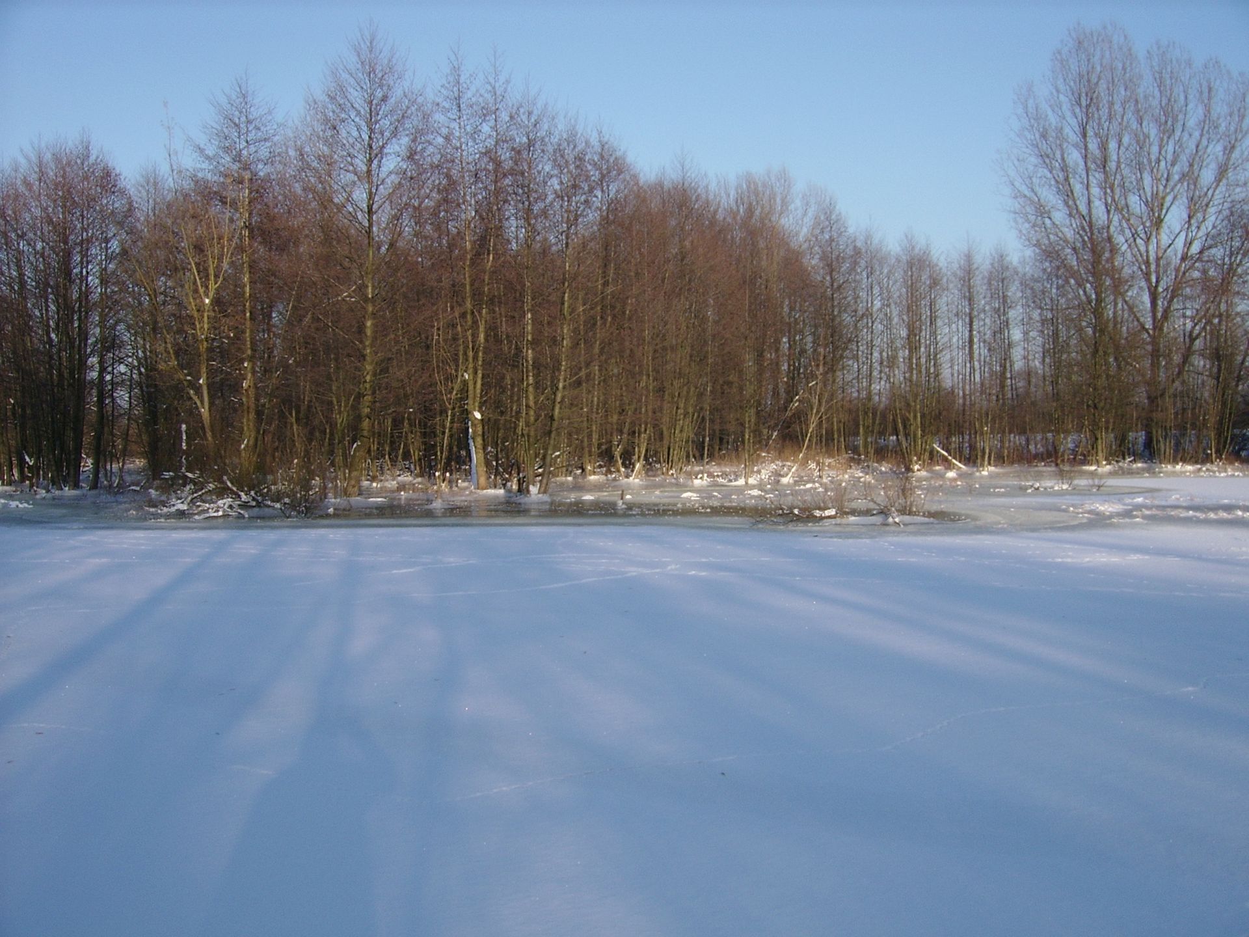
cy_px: 468
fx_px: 1263
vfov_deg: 40.7
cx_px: 624
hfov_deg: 52.6
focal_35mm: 35
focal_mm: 5.95
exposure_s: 1/250
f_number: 5.8
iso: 50
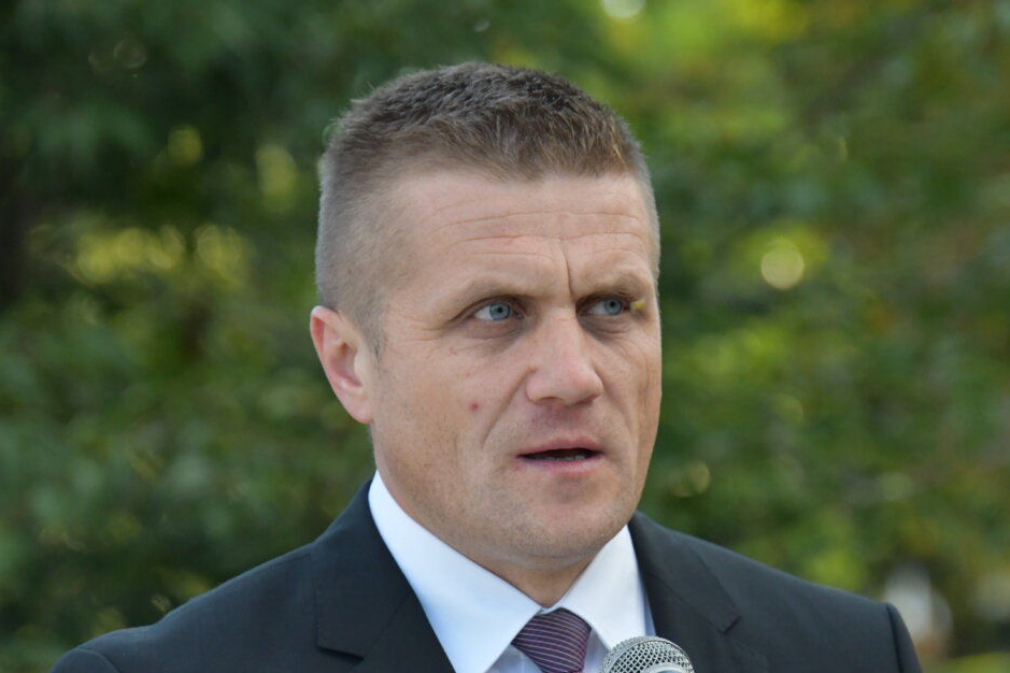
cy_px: 361
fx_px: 7799
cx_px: 526
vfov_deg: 4.9
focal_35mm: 278
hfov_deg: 7.4
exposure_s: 1/1600
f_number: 5.6
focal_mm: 170
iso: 3200
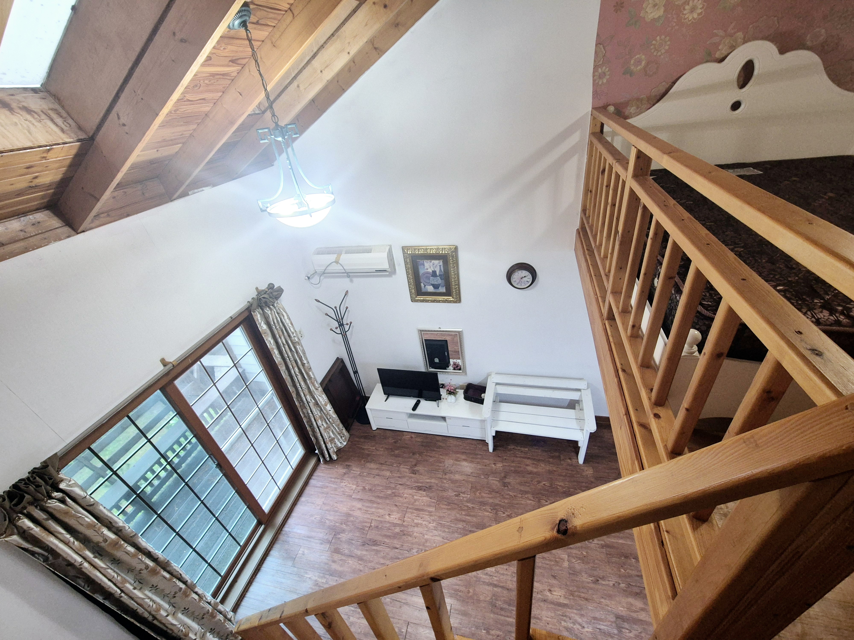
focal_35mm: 13
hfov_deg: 106.2
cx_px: 427
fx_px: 321
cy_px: 320
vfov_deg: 89.9
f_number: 2.2
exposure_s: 1/60.2
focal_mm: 2.2
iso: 320
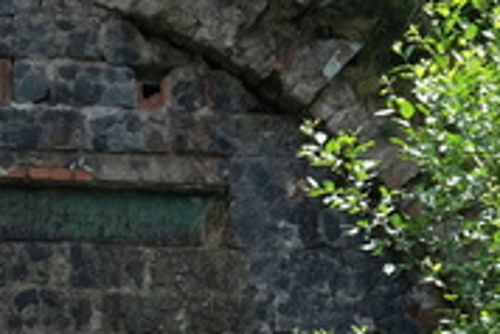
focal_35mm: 209
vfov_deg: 6.6
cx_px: -256
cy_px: 326
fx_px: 2905
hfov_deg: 9.6
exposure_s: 1/280
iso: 200
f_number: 5.6
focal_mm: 31.5
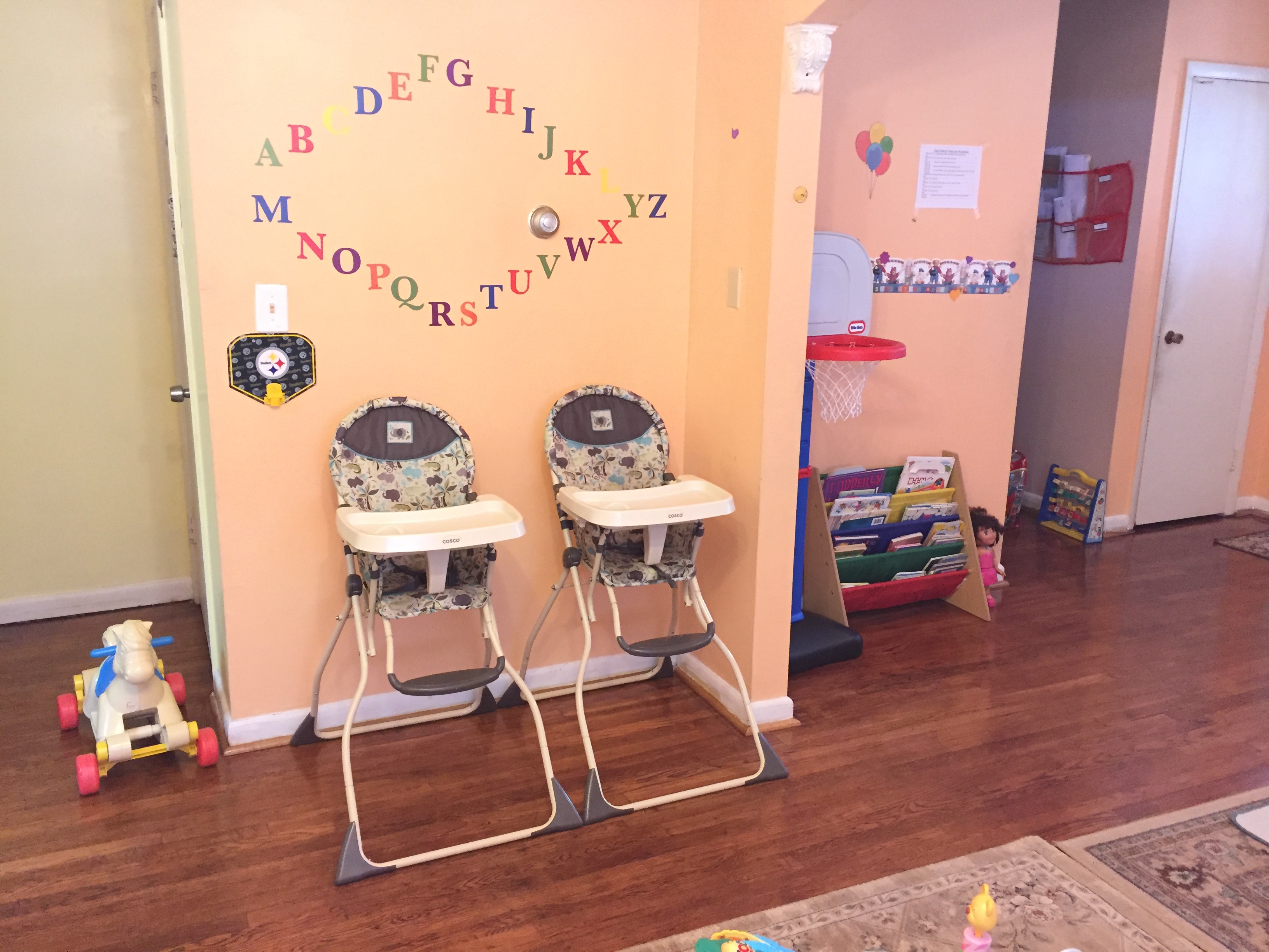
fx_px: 1063
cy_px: 476
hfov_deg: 61.7
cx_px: 634
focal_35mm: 29
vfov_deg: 48.2
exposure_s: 1/20
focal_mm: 4.15
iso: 250
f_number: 2.2
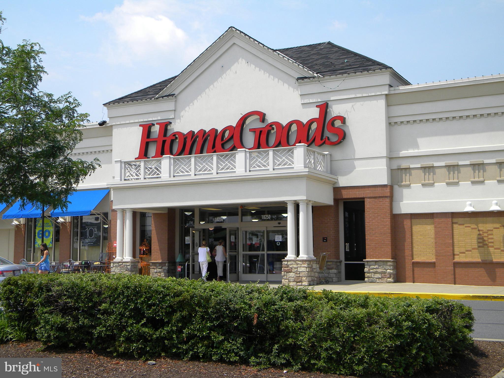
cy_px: 189
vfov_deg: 30.9
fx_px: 684
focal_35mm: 47
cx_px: 252
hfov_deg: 40.4
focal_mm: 8.6
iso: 80
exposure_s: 1/725
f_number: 3.9
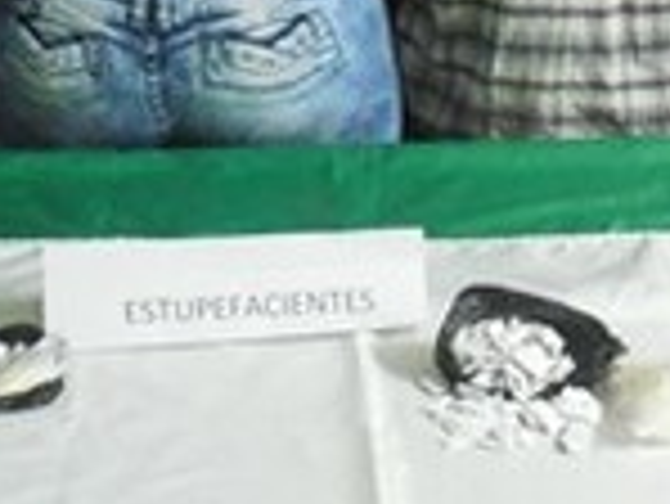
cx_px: 351
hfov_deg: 14.4
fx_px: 2654
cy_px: -72
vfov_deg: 10.7
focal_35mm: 137
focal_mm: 5.3
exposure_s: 1/8
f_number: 3.2
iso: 560
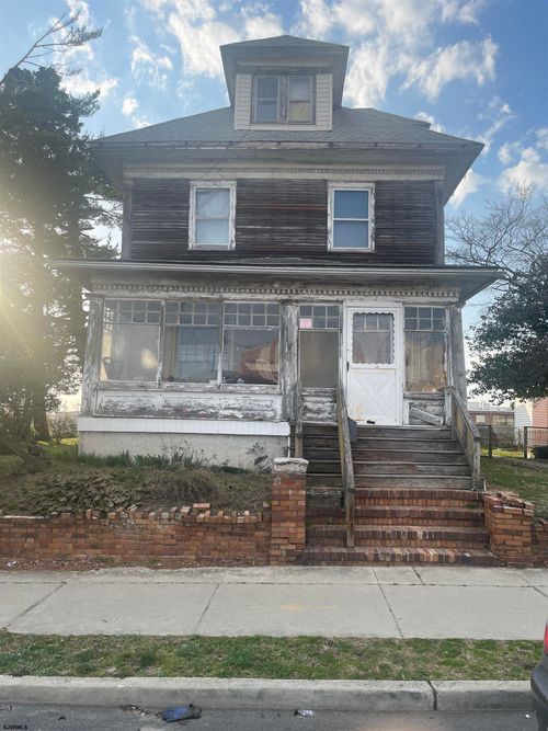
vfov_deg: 69.4
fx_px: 528
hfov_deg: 54.9
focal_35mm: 25
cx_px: 274
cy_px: 366
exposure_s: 1/1387
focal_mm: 5.1
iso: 32
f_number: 1.6
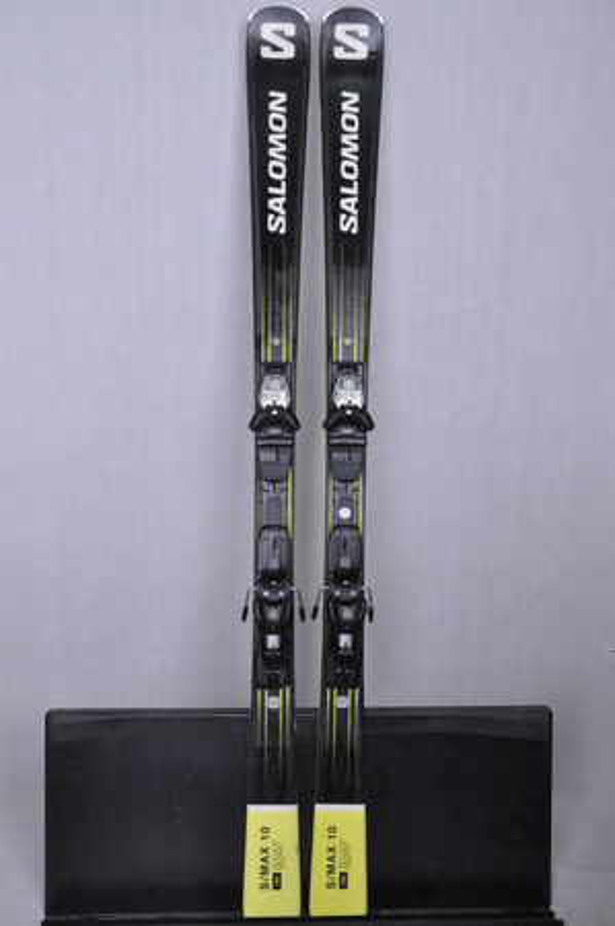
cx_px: 308
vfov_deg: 51.3
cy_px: 463
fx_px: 963
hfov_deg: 35.4
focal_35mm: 38
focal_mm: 25
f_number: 8
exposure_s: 1/125
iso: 3200
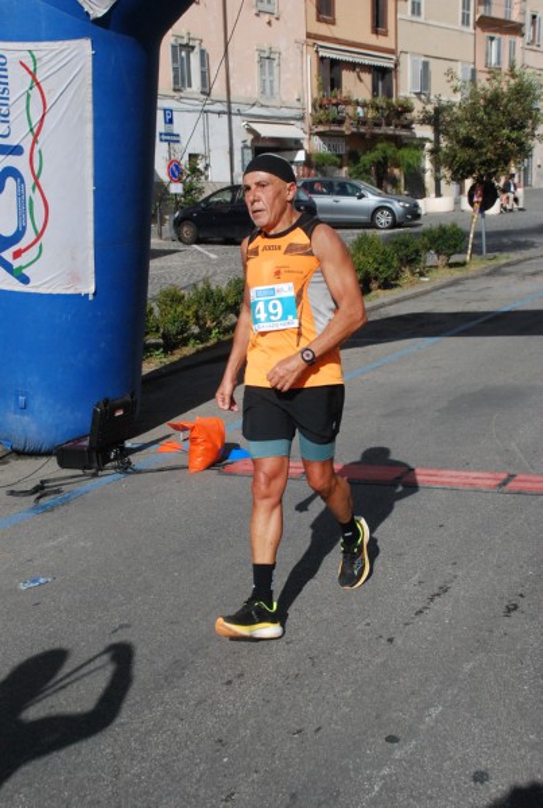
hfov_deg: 28.2
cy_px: 404
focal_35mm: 48
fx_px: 1080
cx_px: 272
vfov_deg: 41.0
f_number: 9
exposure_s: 1/2000
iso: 1000
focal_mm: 32
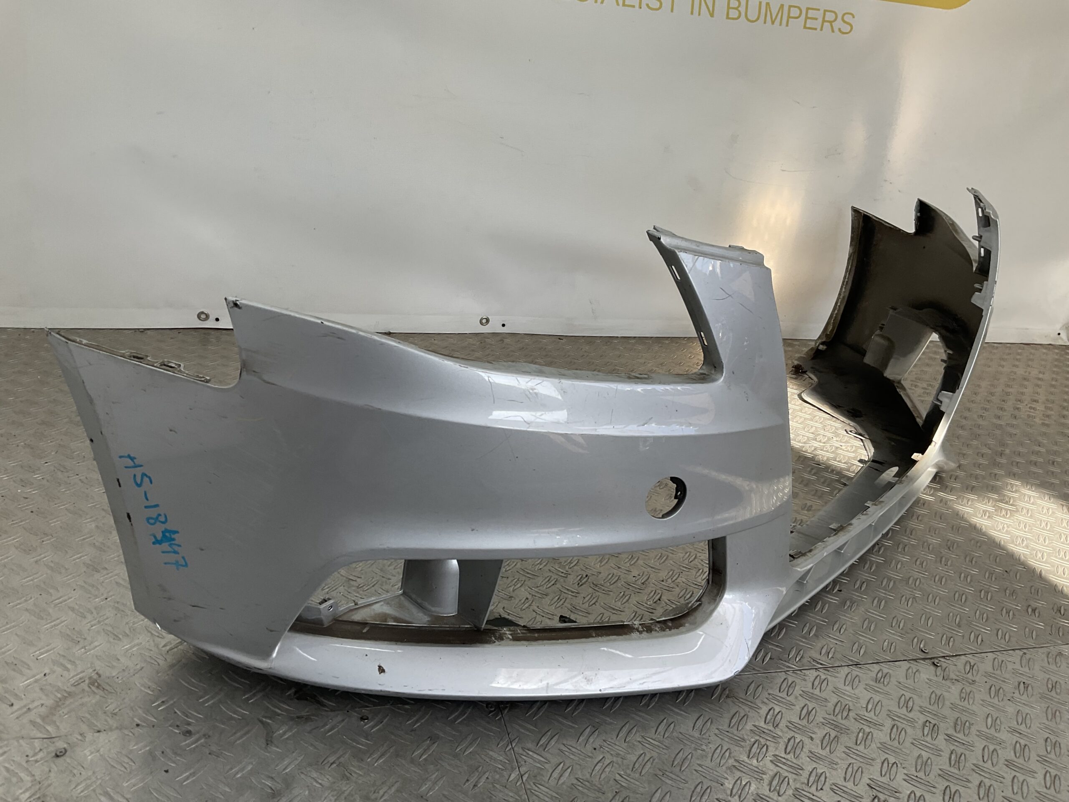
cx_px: 534
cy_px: 401
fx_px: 896
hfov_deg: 61.7
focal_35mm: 29
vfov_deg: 48.2
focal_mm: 3
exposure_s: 1/251
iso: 16
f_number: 1.8
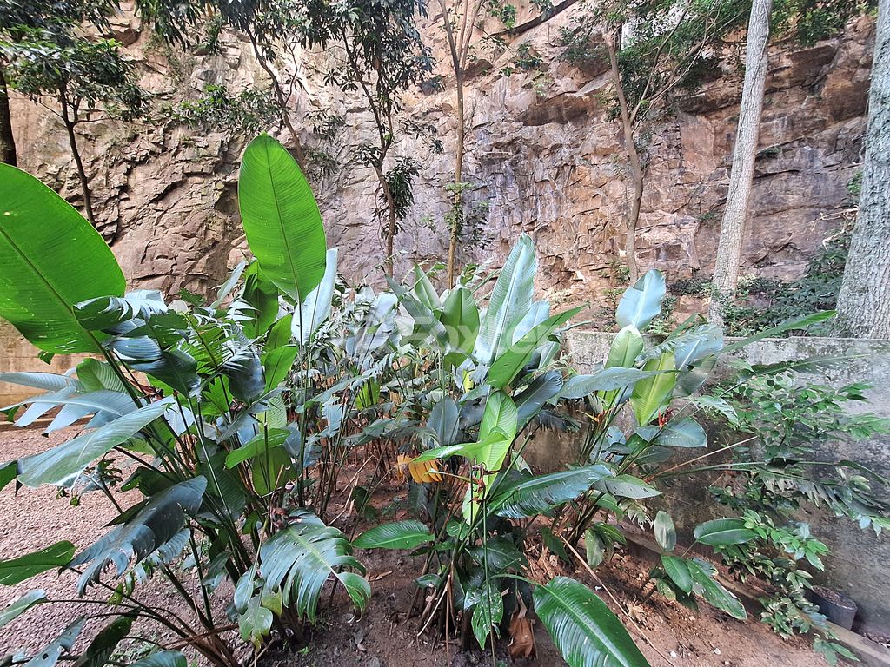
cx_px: 445
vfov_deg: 89.9
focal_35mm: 13
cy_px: 334
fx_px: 334
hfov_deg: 106.2
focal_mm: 1.74
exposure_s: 1/24
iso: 250
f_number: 2.2
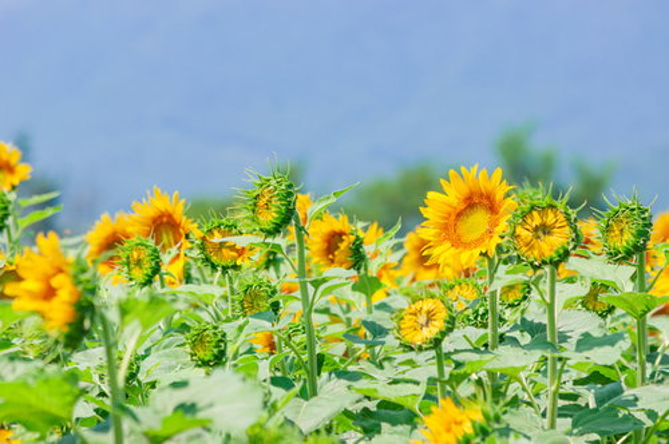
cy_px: 222
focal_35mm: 330
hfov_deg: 6.3
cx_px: 334
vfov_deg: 4.2
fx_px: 6124
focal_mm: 220
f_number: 9
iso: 200
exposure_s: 1/800
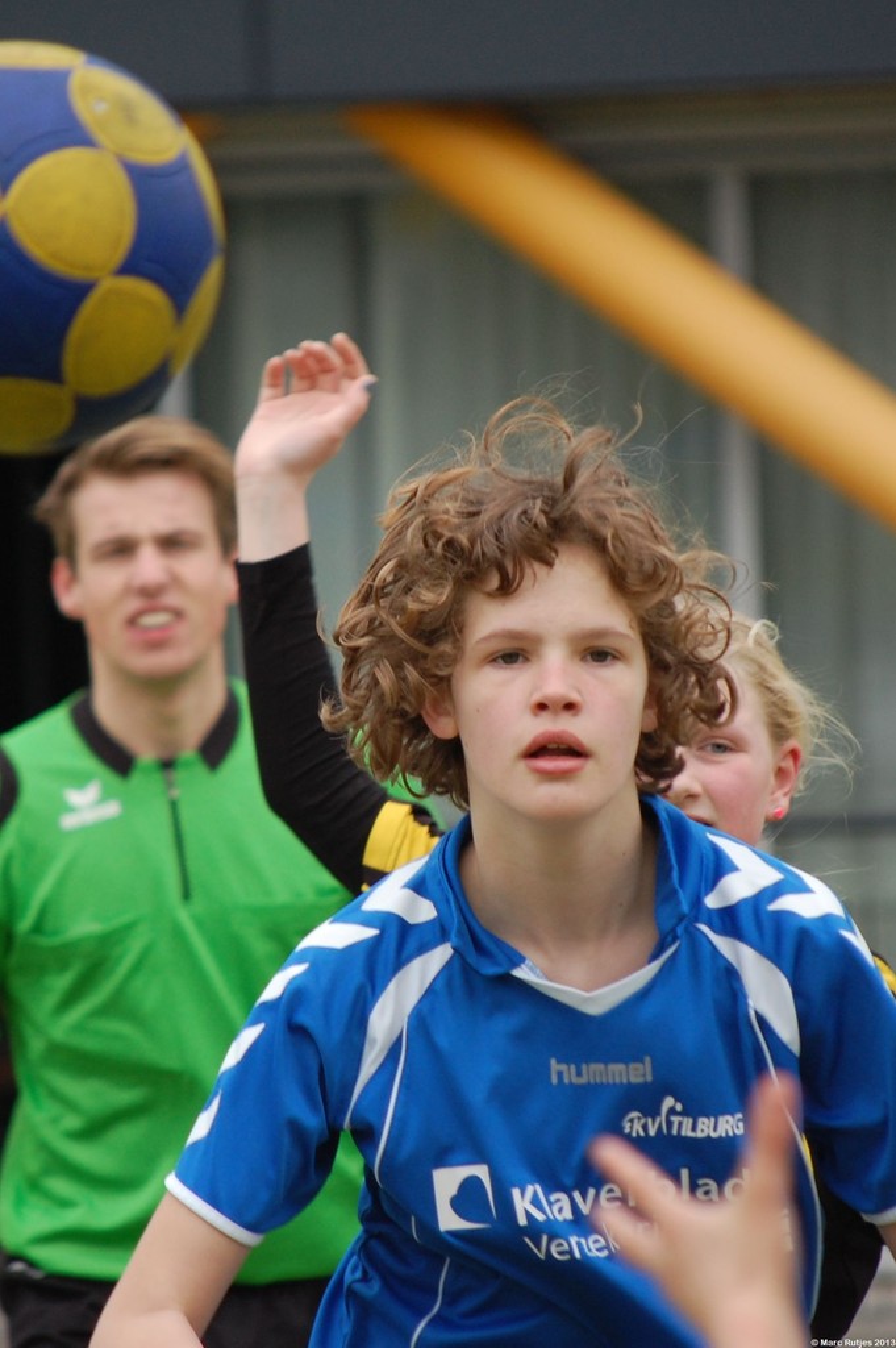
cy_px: 674
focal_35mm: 300
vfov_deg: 6.9
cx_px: 448
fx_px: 11218
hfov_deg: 4.6
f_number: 5.6
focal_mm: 200
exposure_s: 1/500
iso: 400
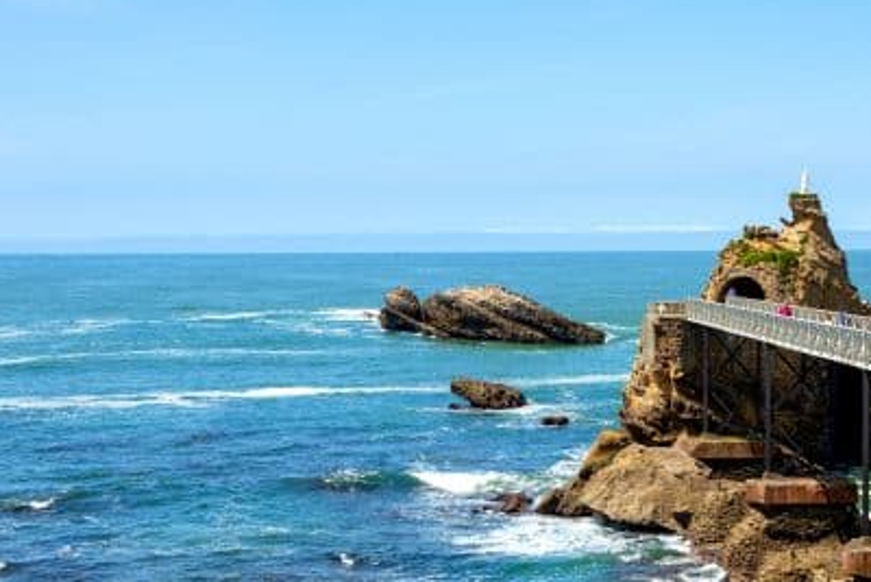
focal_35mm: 77
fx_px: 1864
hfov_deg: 26.2
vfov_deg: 17.7
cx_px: 551
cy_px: 393
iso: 125
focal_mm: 44
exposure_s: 1/640
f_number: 7.1
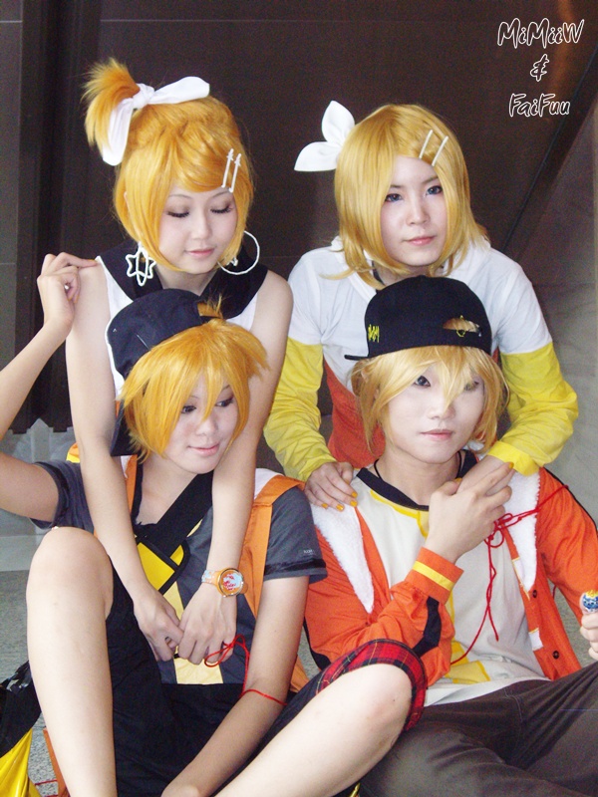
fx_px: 1797
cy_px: 398
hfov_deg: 18.9
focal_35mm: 78
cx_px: 299
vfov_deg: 25.0
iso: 400
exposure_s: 1/80
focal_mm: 16.3
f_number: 4.3
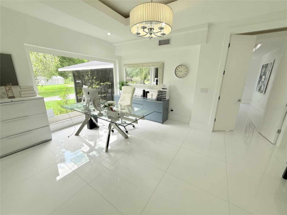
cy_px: 108
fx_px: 116
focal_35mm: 14
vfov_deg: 85.7
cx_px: 144
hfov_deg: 102.1
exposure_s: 1/140
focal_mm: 2.22
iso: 50
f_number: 2.2
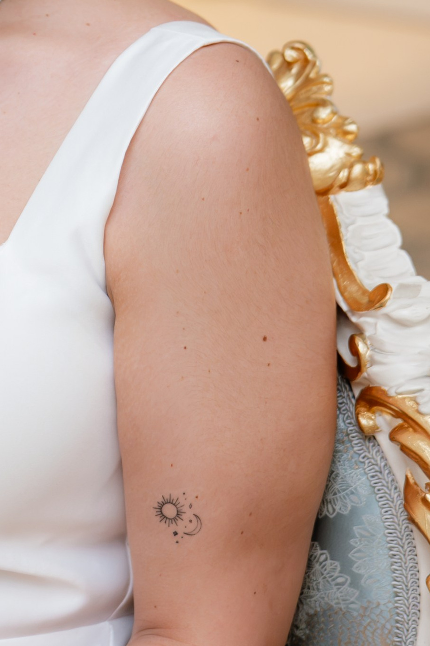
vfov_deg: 12.3
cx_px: -160
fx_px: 2979
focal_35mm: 166
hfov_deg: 8.1
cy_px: 136
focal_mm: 55
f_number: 2.8
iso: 800
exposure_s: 1/200
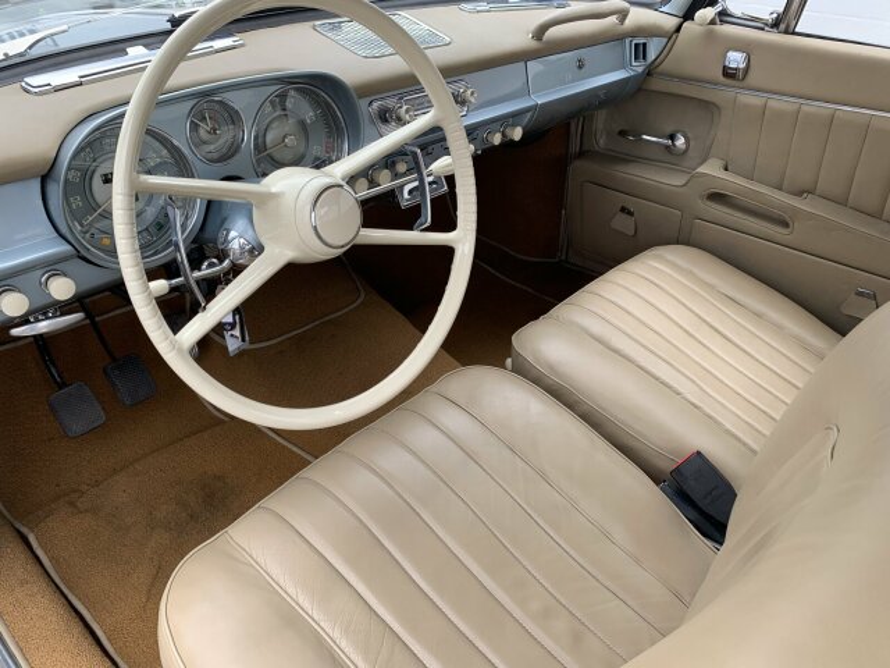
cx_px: 445
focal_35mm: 26
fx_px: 668
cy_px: 334
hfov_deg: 67.3
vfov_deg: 53.1
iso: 25
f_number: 1.8
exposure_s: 1/276
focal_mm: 4.25
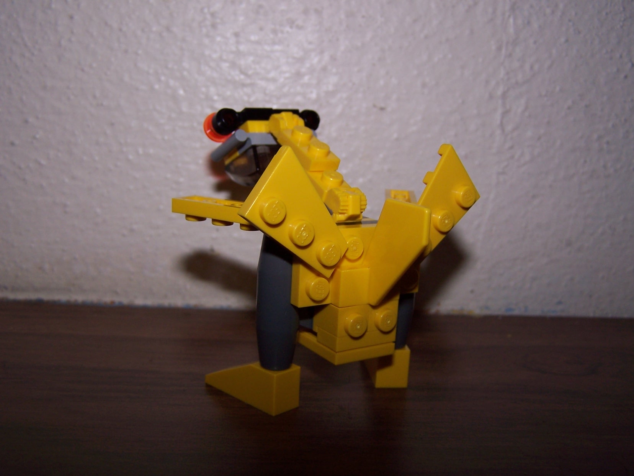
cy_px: 238
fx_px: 696
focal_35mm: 38
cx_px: 317
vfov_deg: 37.7
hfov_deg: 49.0
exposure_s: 1/60
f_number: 2.8
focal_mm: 6.3
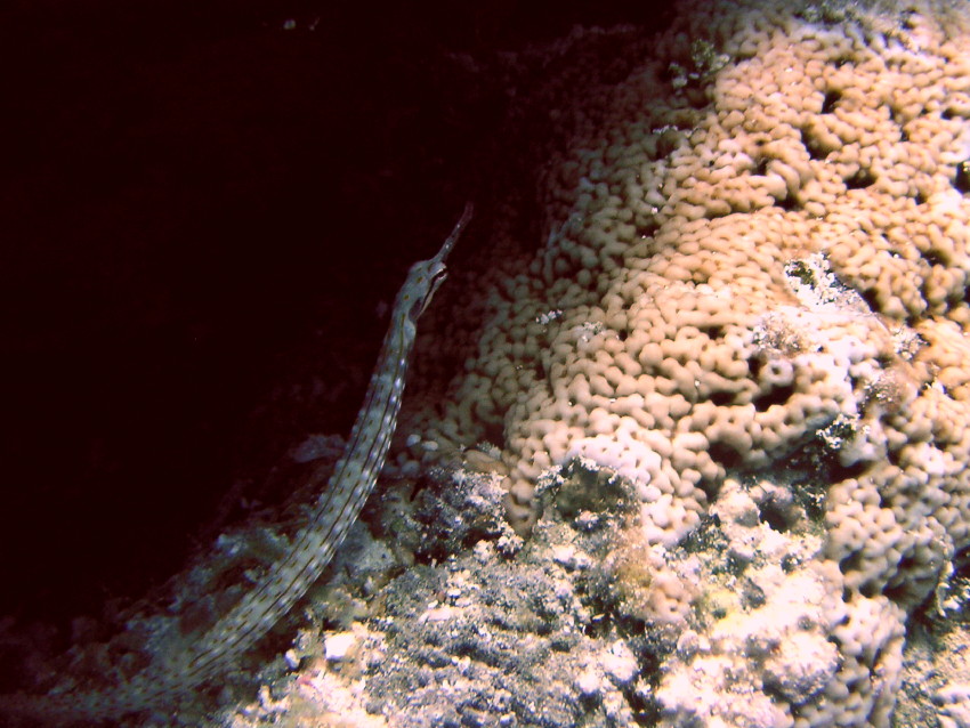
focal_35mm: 38
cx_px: 485
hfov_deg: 49.0
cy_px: 364
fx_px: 1065
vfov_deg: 37.7
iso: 50
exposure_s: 1/250
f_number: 2.8
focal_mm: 6
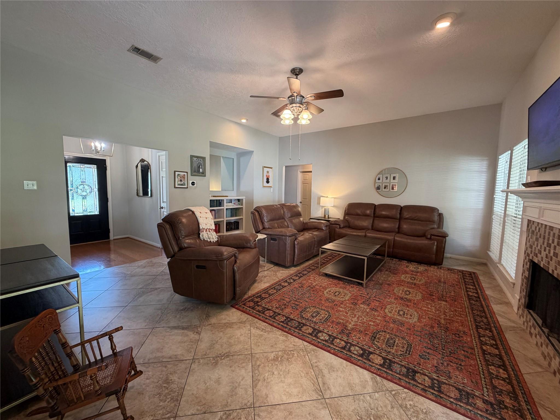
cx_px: 280
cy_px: 210
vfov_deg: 85.7
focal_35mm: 14
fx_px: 226
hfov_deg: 102.1
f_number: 2.2
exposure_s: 1/60
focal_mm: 2.22
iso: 250
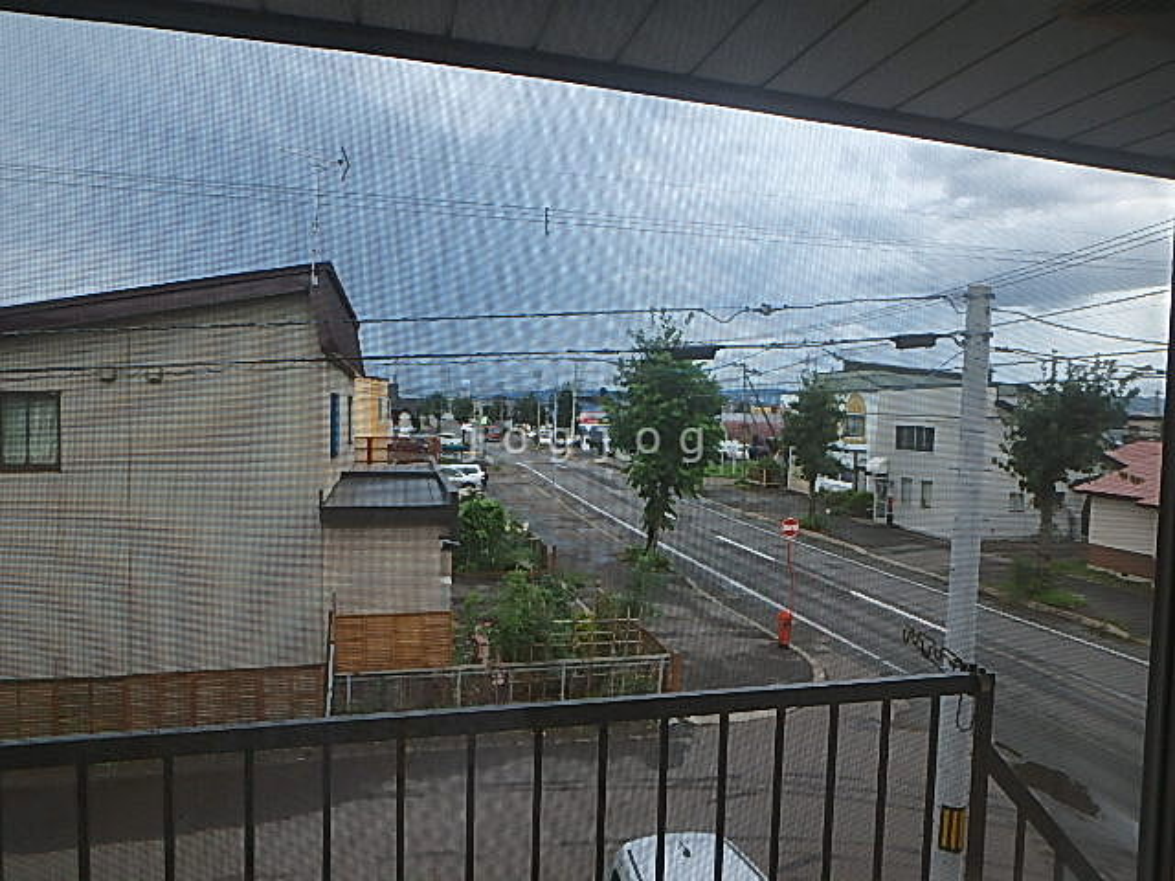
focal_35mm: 21
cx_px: 588
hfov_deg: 79.0
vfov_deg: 63.4
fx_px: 713
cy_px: 440
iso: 125
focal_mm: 3.7
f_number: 3.5
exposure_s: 1/200
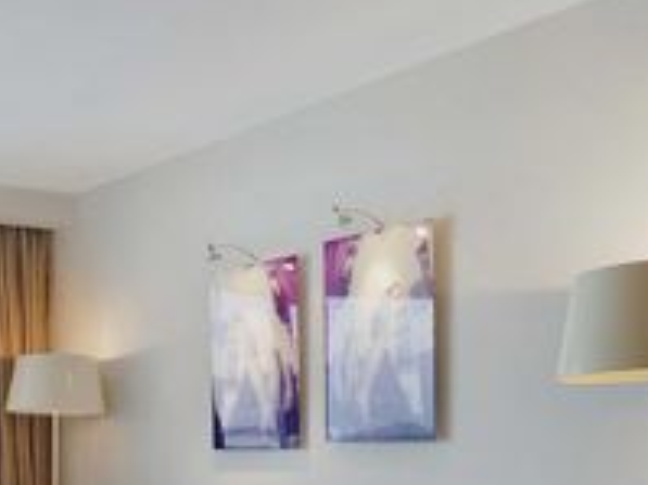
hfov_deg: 30.8
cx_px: 0
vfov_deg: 24.4
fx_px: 1085
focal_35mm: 58
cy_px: 448
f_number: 5
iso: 400
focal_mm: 24
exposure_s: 1/200
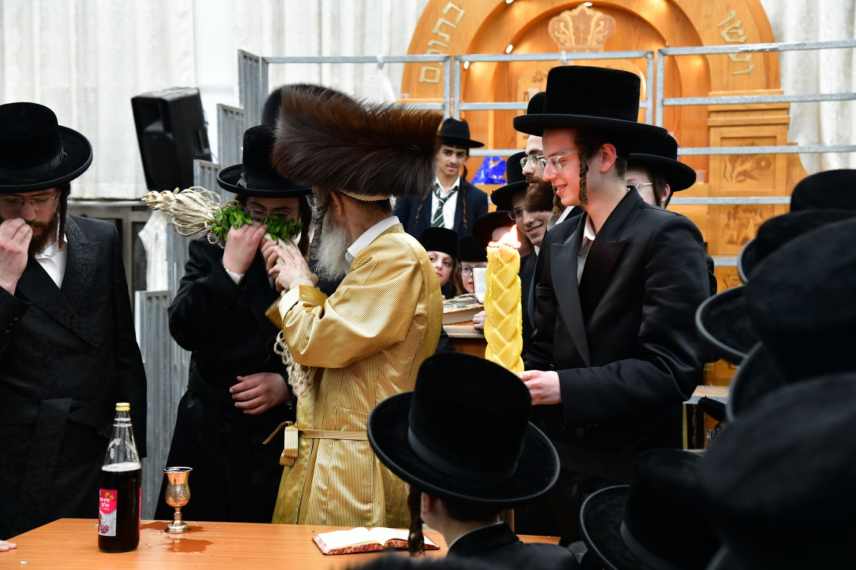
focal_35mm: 62
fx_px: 1474
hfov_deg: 32.4
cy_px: 285
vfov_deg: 21.9
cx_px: 428
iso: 4000
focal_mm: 62
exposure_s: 1/100
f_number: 5.6
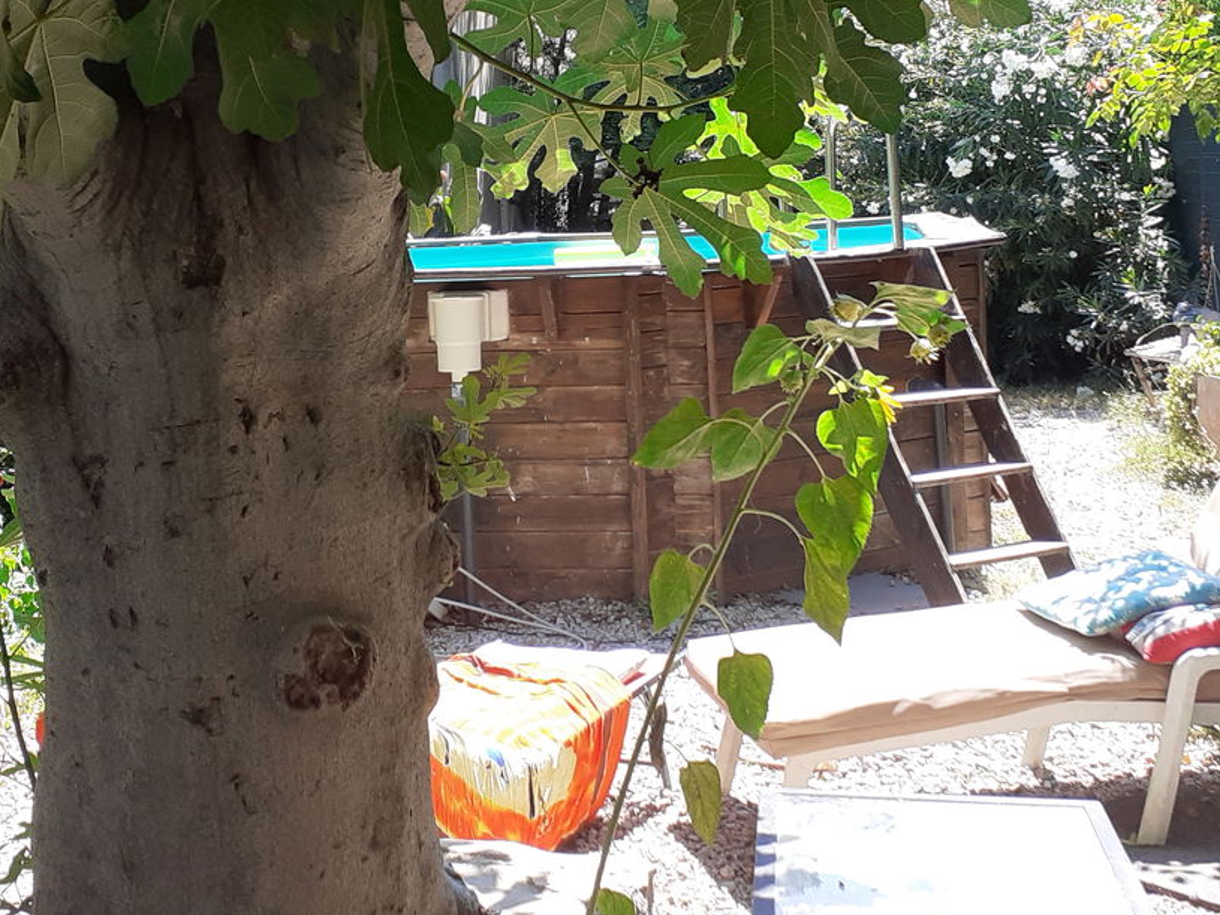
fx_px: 1868
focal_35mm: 53
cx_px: 494
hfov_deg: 36.1
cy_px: 288
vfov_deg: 27.3
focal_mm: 3.6
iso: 40
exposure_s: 1/384
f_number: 1.9
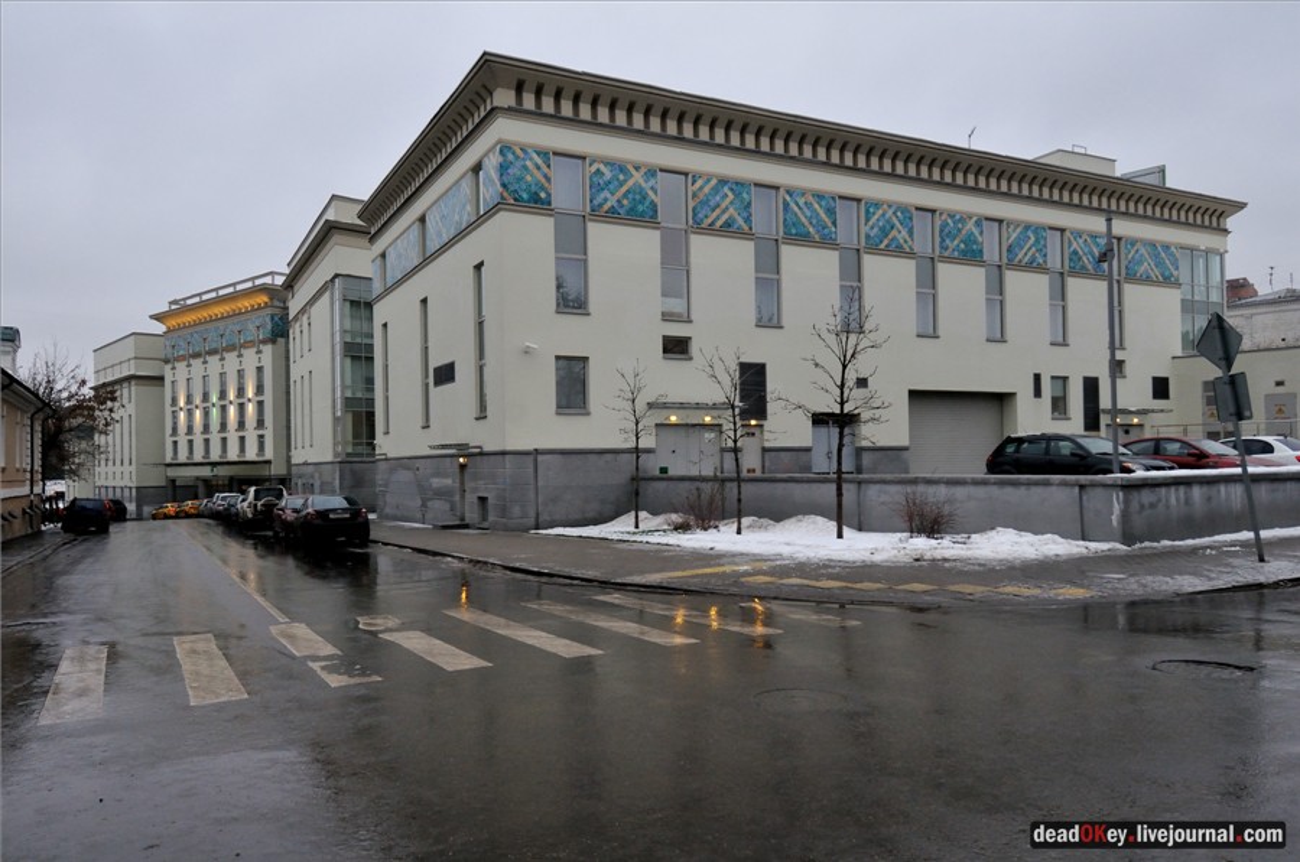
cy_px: 431
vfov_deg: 53.0
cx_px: 650
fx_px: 865
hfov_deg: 73.8
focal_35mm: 24
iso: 800
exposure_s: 1/125
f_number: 6.3
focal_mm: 16
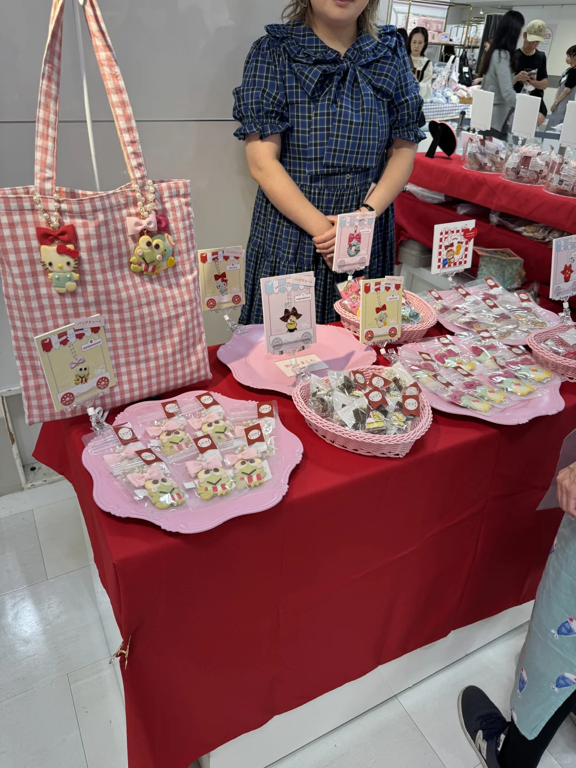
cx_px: 288
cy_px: 384
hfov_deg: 56.8
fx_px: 532
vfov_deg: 71.6
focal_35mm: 24
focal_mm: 6.76
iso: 64
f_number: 1.78
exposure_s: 1/100
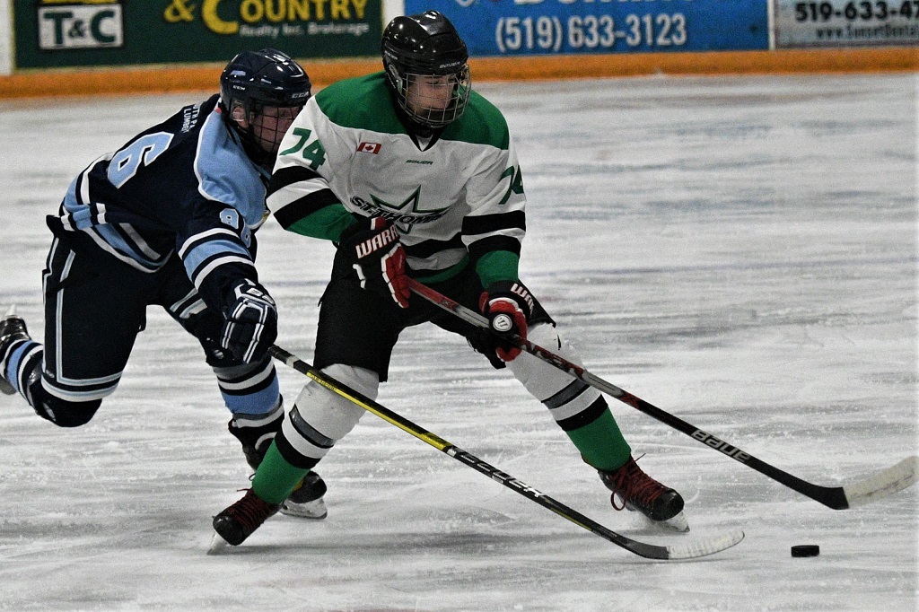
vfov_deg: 8.3
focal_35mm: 165
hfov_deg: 12.5
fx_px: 4210
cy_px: 306
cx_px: 460
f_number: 4.5
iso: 5600
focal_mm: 110
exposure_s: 1/1000
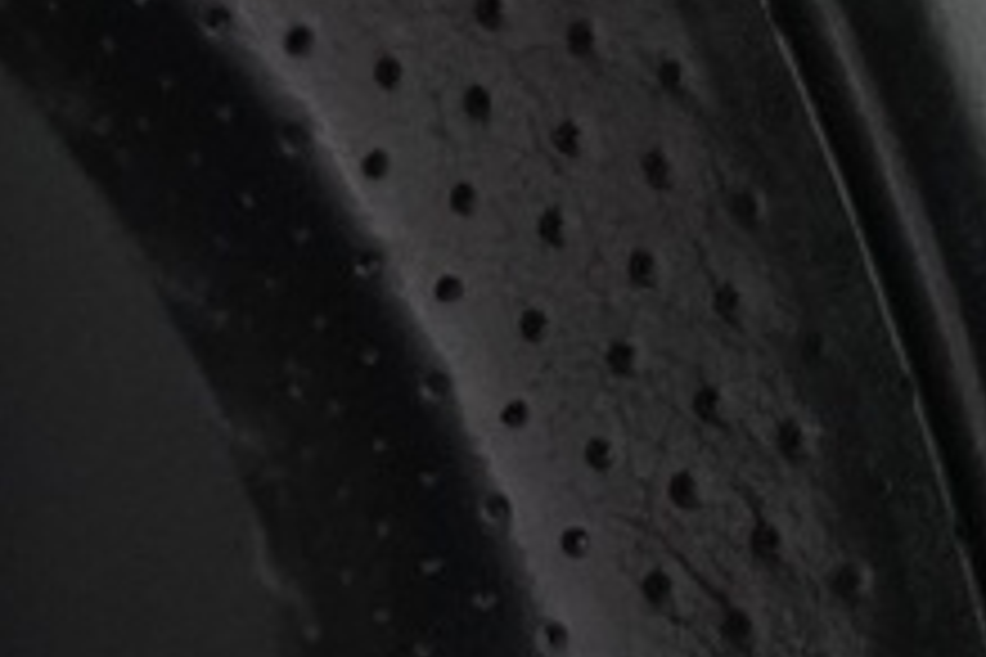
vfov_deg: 3.6
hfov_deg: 5.5
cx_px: -806
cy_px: 1827
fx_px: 10133
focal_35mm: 370
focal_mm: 50
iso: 4000
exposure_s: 1/60
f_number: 4.5
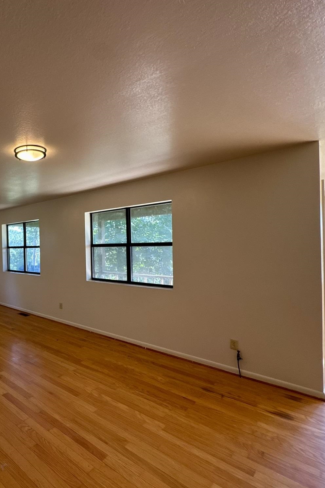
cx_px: 42
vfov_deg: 84.0
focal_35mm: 20
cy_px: 248
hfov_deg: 55.1
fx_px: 271
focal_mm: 2.22
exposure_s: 1/120
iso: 160
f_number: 2.2
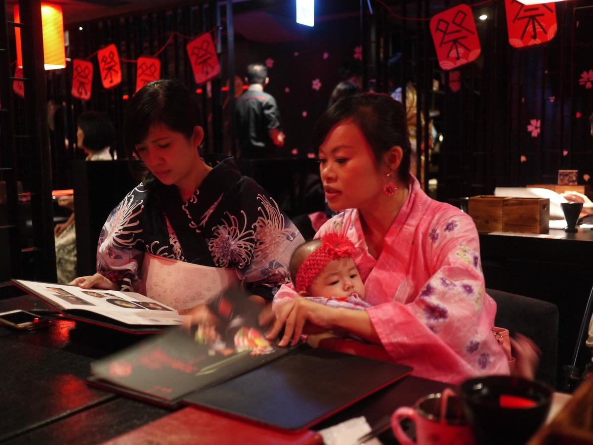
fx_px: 685
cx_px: 296
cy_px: 222
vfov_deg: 36.0
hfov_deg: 46.8
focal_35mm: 40
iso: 800
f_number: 1.7
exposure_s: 1/20
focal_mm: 20
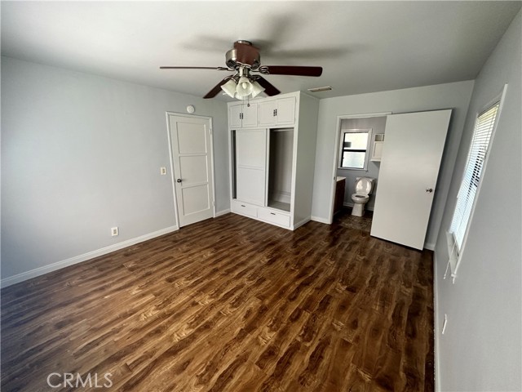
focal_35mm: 14
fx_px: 211
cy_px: 196
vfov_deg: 85.7
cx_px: 261
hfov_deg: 102.1
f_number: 2.2
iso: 125
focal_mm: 2.22
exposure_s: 1/99
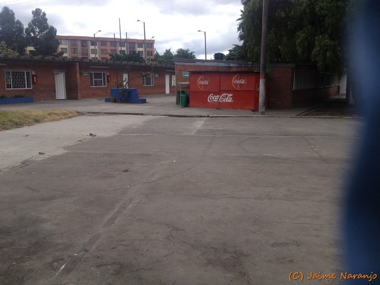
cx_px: 190
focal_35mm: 35
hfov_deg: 52.6
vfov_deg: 40.7
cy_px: 142
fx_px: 384
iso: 50
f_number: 2.4
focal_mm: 4.28
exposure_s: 1/1022
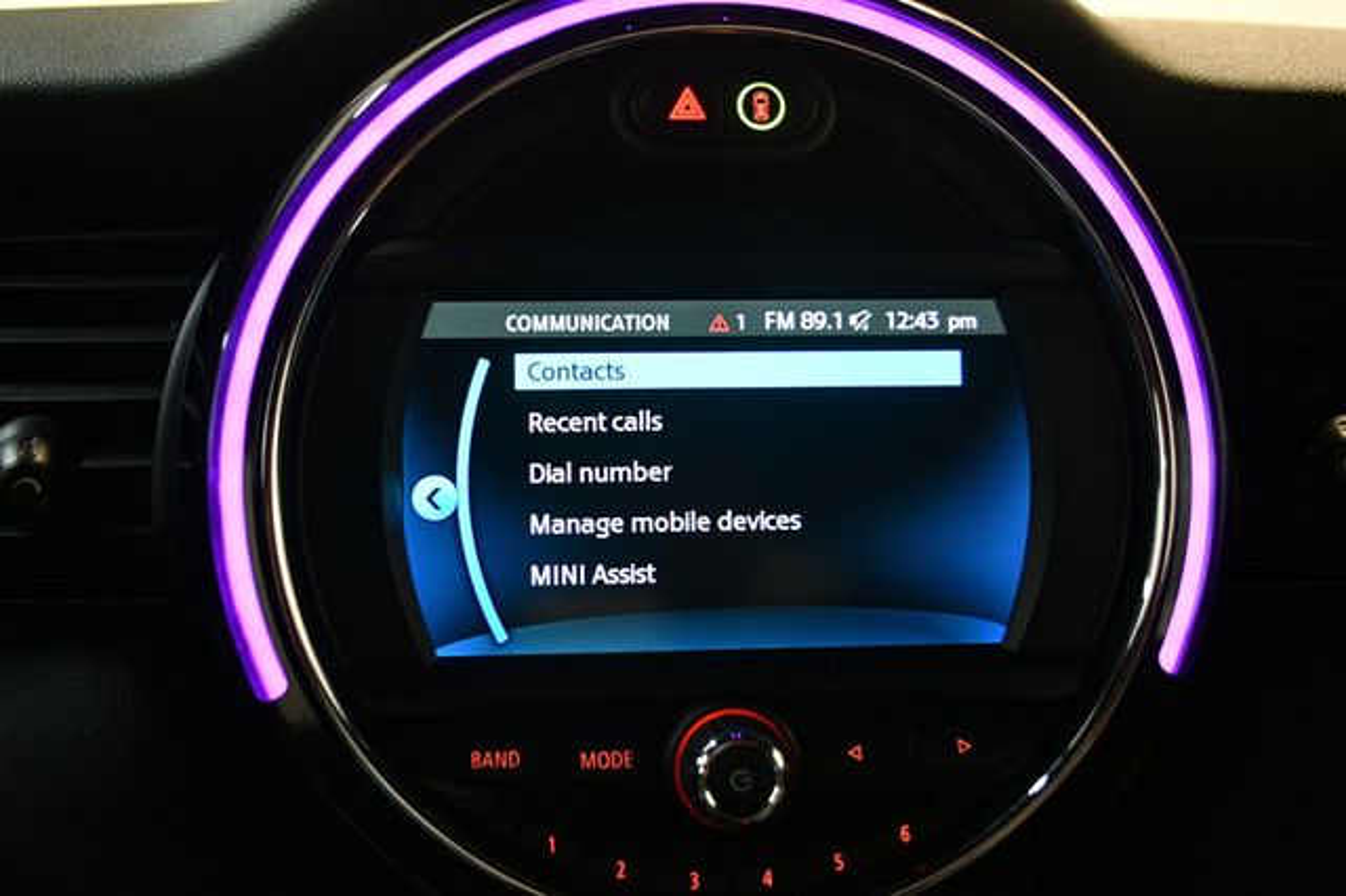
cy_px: 448
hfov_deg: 49.6
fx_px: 1457
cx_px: 673
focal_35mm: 39
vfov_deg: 34.2
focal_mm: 26
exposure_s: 1/60
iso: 3200
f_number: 4.2
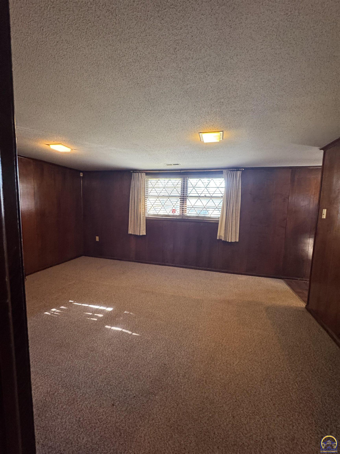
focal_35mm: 14
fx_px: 183
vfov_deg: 102.1
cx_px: 170
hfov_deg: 85.7
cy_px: 227
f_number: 2.2
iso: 400
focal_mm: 2.22
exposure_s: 1/60
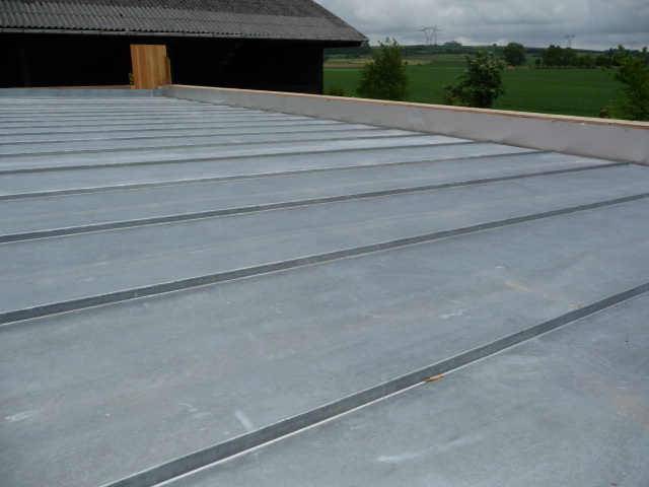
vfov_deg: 49.7
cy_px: 244
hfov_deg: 63.4
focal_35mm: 28
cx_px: 324
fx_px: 525
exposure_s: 1/1000
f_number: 3.3
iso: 100
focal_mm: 4.7
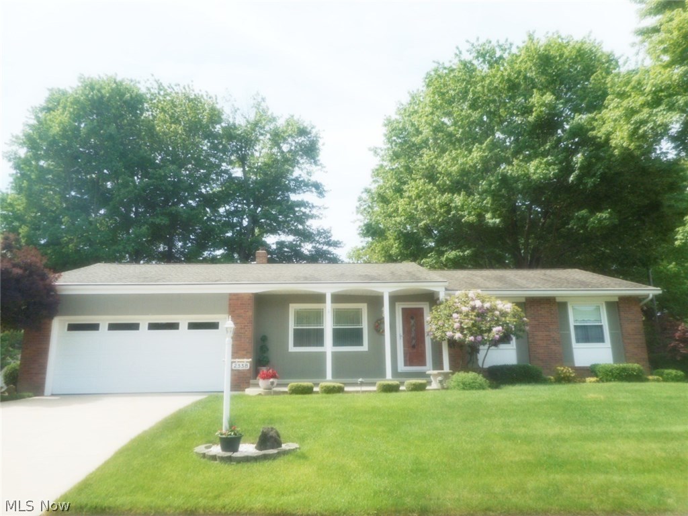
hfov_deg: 69.4
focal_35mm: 25
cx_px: 344
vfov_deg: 54.9
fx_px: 497
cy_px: 258
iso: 80
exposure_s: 1/500
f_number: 3.7
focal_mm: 4.5
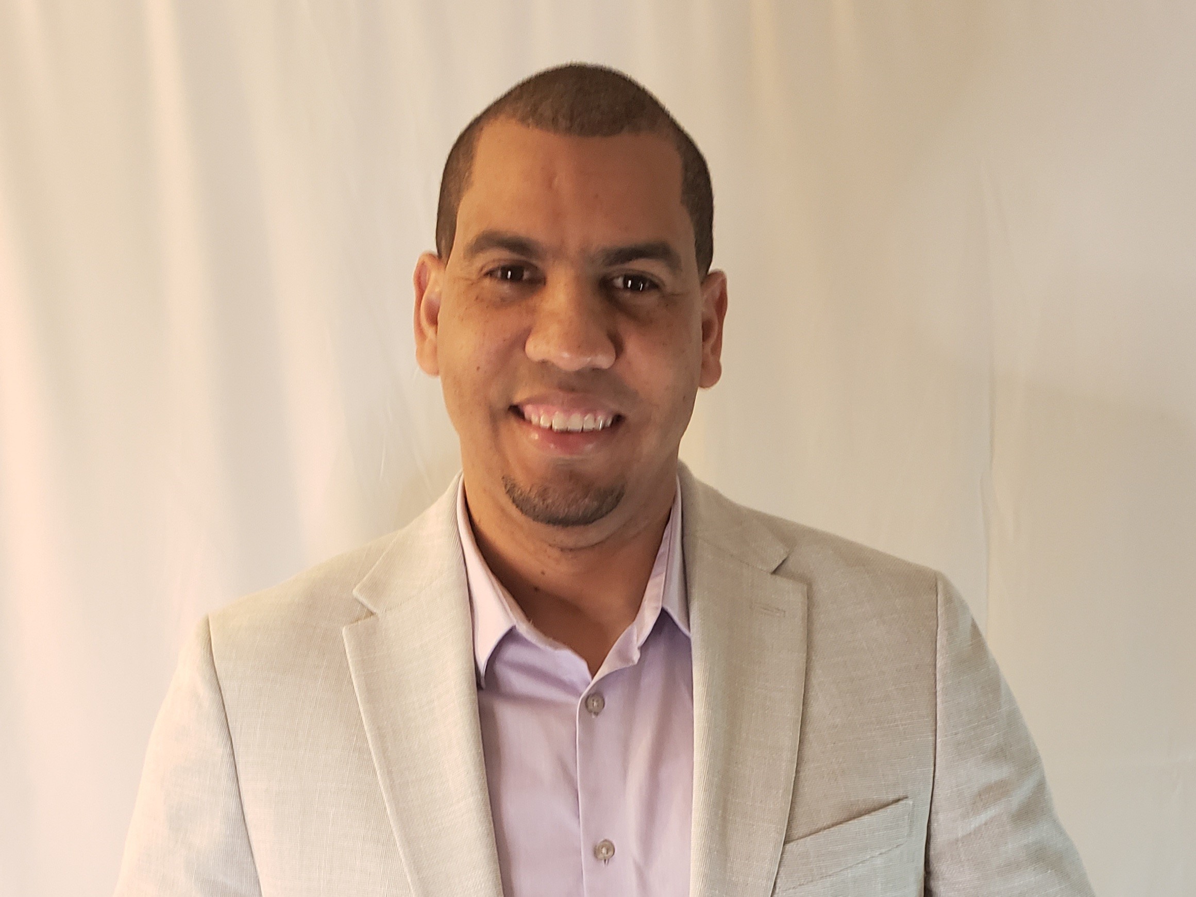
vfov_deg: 53.1
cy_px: 448
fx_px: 898
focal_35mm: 26
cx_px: 598
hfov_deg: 67.3
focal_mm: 4.3
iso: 320
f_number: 2.4
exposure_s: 1/24
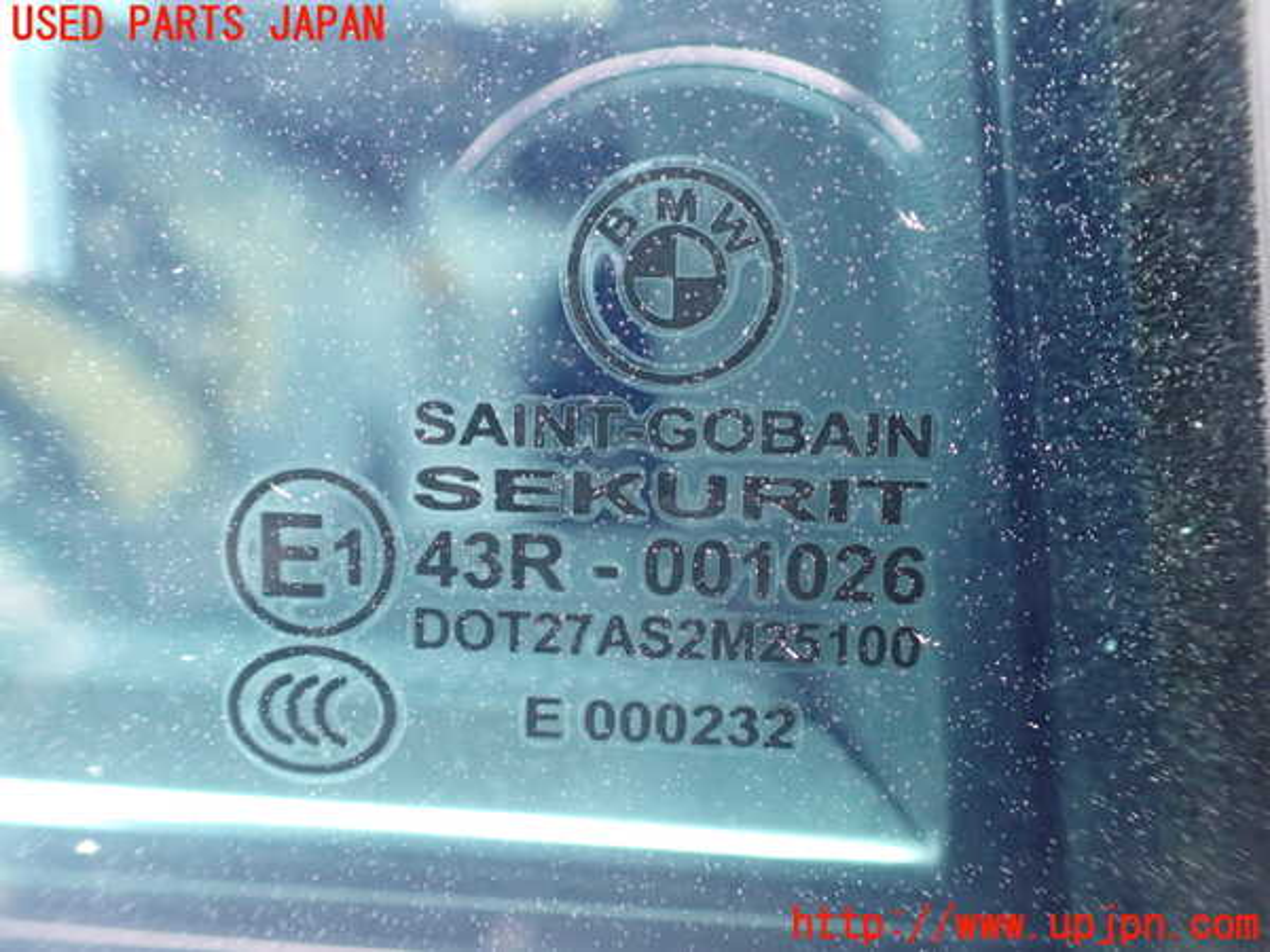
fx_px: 1101
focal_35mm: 30
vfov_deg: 46.8
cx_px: 635
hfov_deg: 60.0
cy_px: 476
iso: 800
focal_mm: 5.4
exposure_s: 1/125
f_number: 2.3
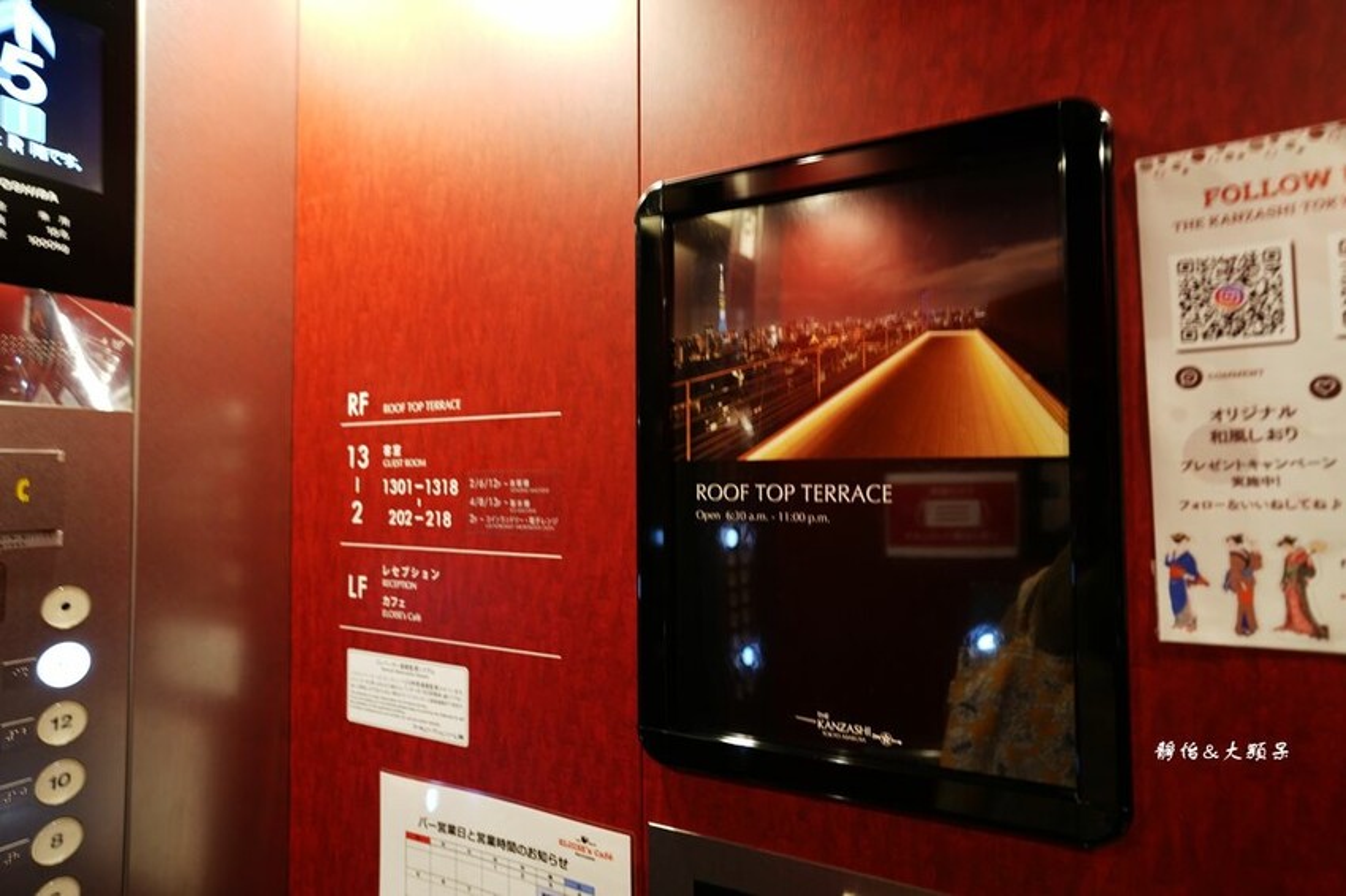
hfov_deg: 81.2
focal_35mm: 21
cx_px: 673
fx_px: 785
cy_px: 448
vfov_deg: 59.5
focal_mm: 21
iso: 80
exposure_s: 1/1.6
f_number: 2.8
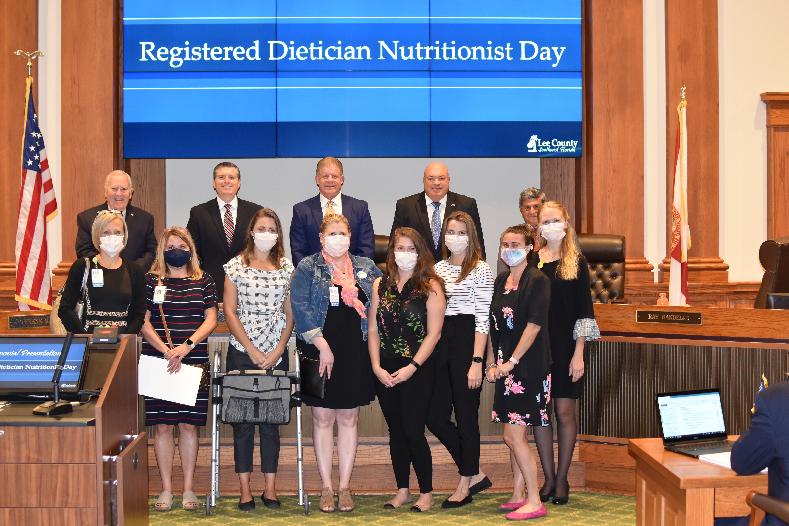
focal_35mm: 52
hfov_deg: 37.9
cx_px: 394
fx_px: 1151
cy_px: 263
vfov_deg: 25.8
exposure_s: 1/60
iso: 800
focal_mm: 35
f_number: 2.8
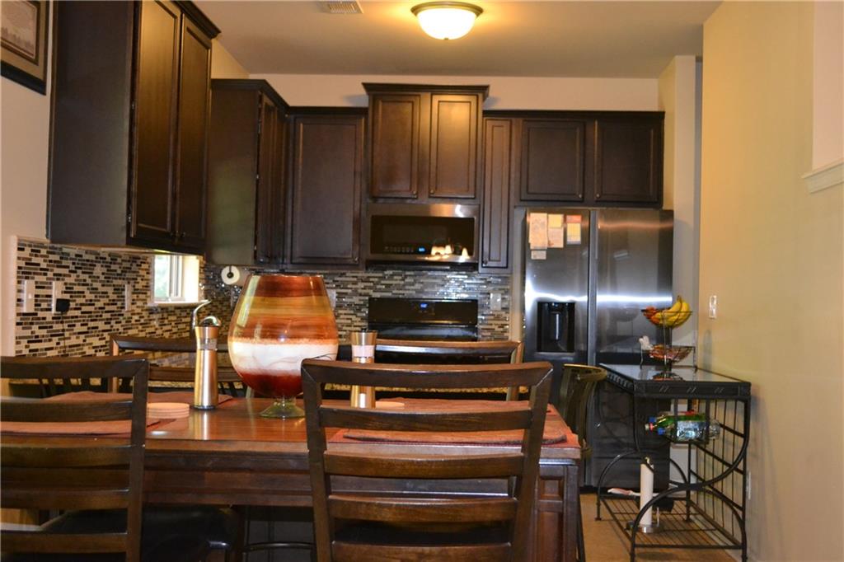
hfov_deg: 41.1
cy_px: 281
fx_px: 1125
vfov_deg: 28.1
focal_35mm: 48
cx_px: 422
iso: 2800
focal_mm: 32
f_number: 4.8
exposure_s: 1/60
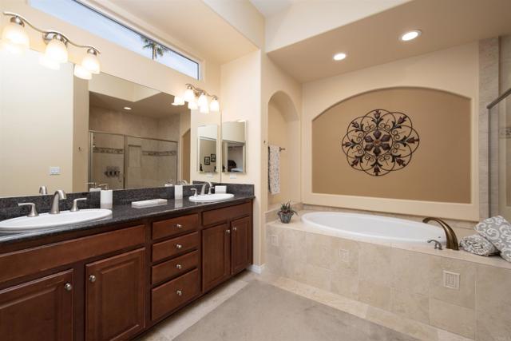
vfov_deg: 81.2
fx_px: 199
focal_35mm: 14
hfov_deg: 104.2
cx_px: 256
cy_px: 170
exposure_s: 1/250
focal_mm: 14
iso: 320
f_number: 7.1
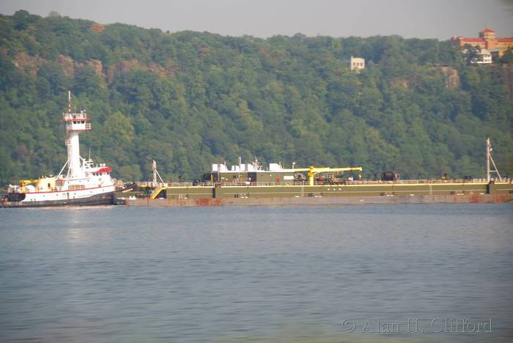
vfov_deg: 7.6
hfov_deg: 11.4
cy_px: 172
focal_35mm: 180
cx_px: 256
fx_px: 2567
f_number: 5.6
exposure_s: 1/40
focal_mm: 120
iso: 100
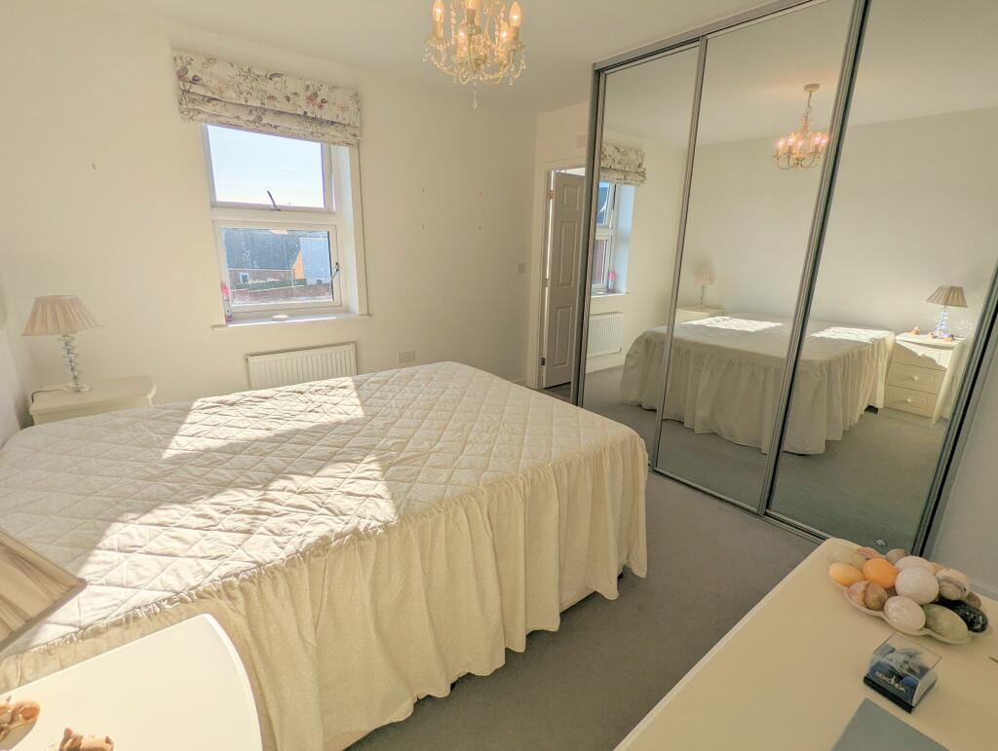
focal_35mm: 16
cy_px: 376
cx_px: 499
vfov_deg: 78.2
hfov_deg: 94.4
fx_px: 462
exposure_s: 1/2445
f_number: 2.2
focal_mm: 2.35
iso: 48
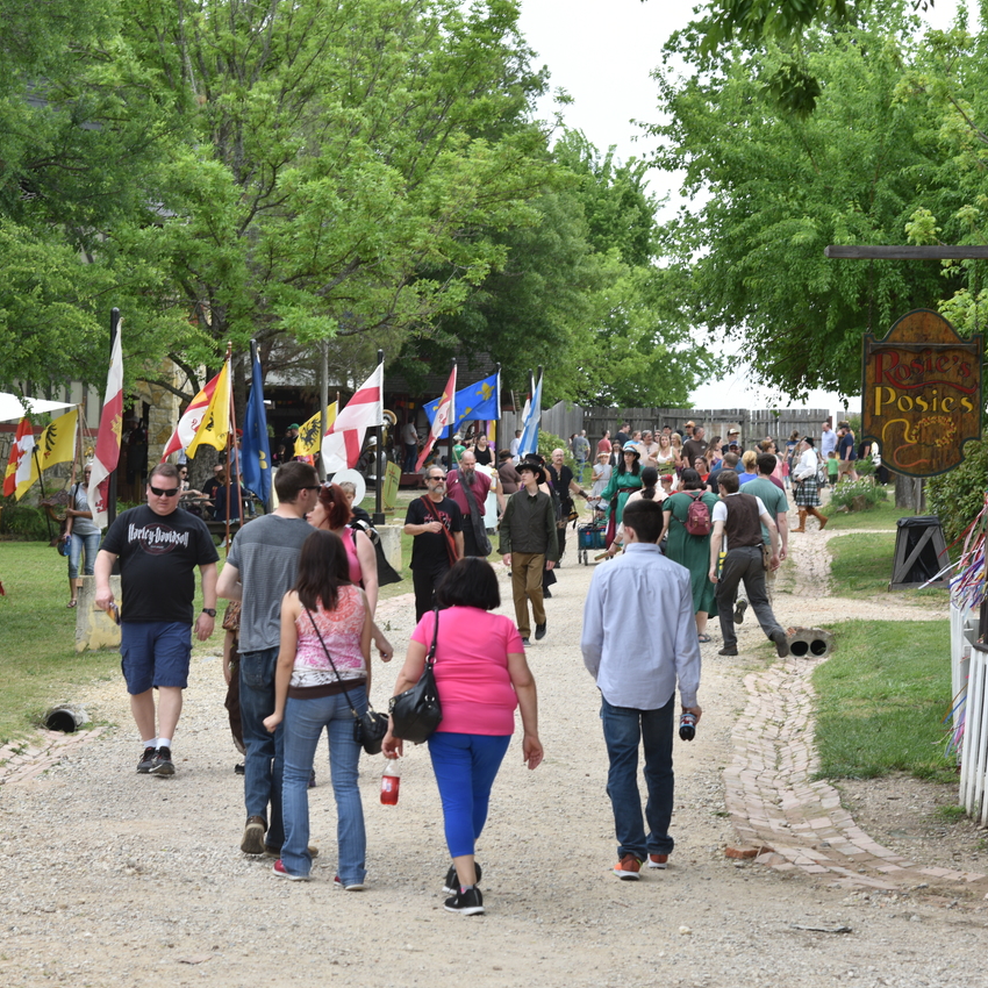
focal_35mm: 96
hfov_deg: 18.1
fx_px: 3100
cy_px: 495
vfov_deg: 18.1
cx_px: 459
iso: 100
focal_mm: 75
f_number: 5.6
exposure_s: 1/160
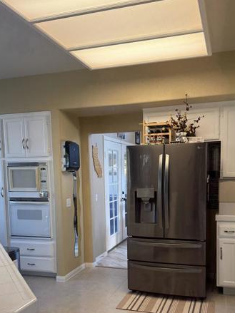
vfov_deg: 51.8
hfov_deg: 40.6
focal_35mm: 35
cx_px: 127
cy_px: 205
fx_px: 317
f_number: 1.78
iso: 200
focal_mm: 6.76
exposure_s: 1/166
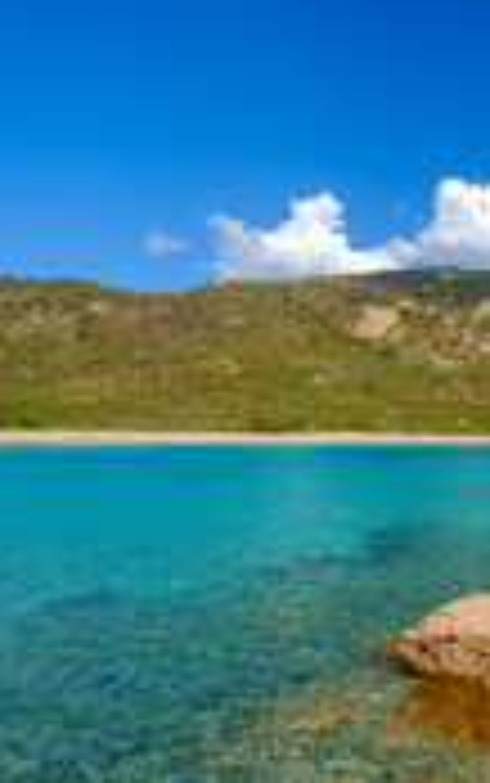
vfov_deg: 48.2
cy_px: 418
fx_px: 875
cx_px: 506
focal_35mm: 41
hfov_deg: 29.0
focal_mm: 22.8
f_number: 11
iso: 200
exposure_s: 1/50
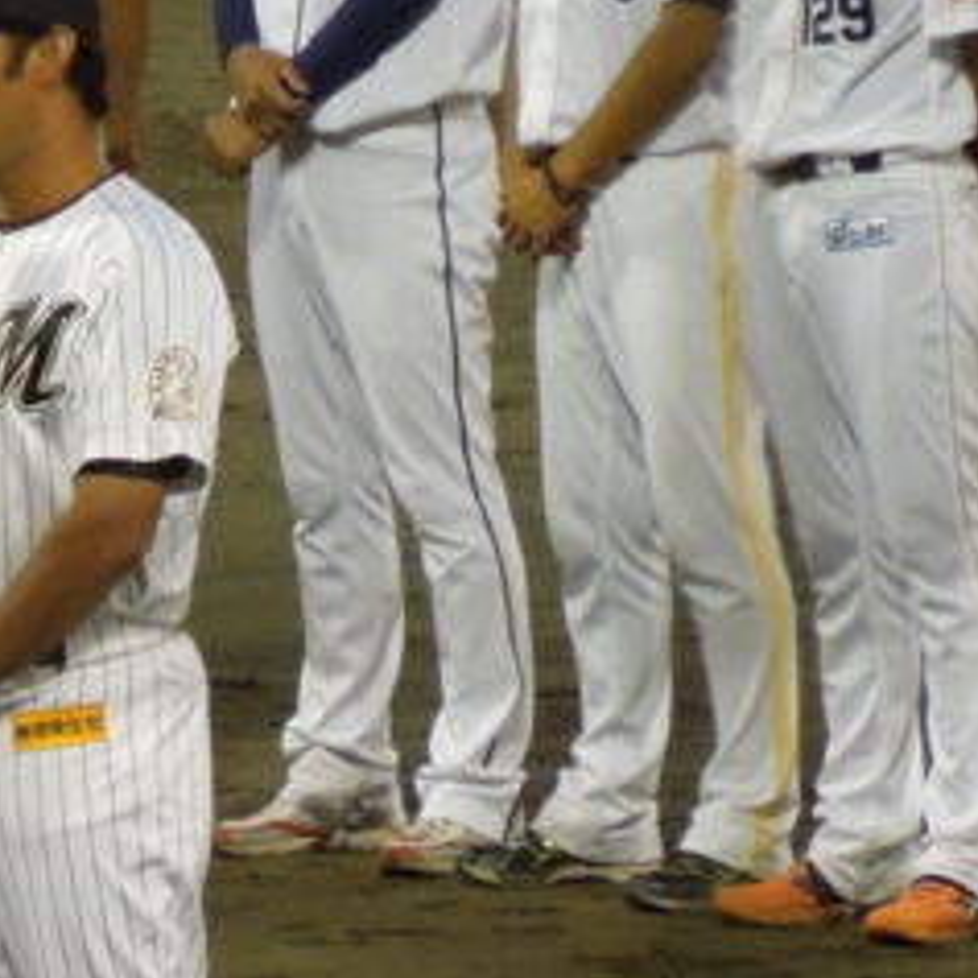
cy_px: 635
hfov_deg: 2.2
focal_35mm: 809
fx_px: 25859
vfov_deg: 2.2
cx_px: -70
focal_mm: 48.8
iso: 800
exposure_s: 1/200
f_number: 5.2
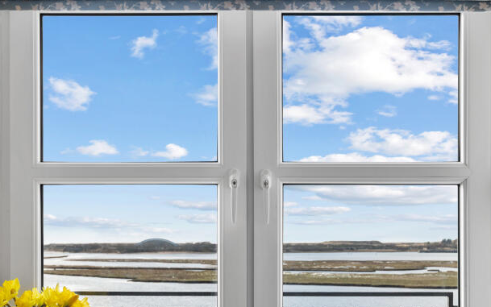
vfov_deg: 21.4
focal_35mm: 60
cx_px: 250
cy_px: 239
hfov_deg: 34.0
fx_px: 803
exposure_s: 1/10
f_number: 9
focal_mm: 35
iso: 250
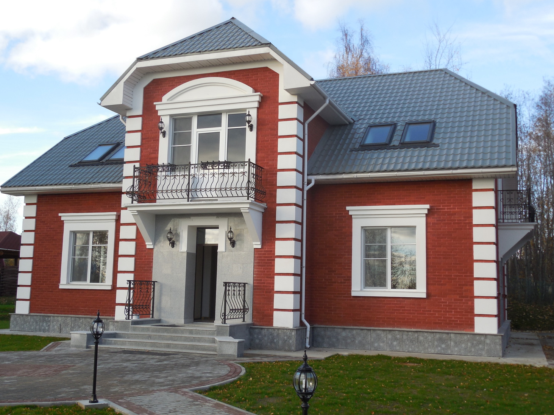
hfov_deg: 46.8
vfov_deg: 36.0
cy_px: 203
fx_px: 640
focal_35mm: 40
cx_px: 279
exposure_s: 1/200
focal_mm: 7
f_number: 3.8
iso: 125
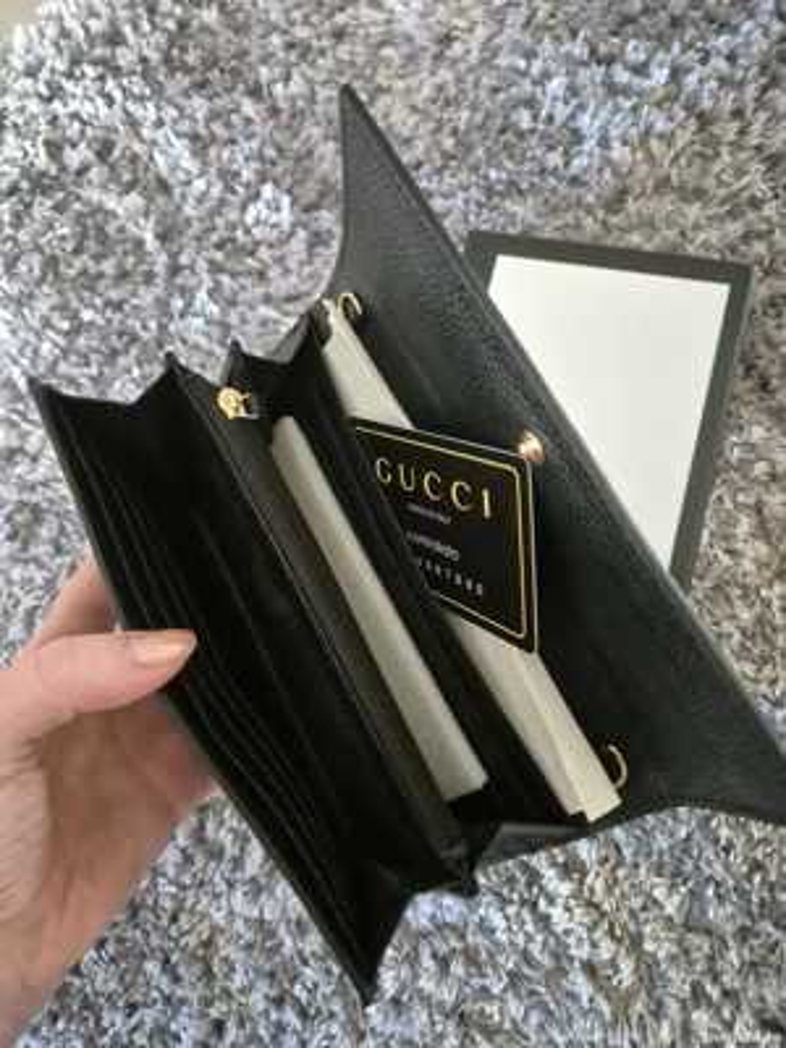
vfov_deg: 73.9
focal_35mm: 23
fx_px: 696
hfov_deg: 58.9
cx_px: 393
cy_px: 524
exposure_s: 1/100
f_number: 1.8
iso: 2500
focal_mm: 5.4
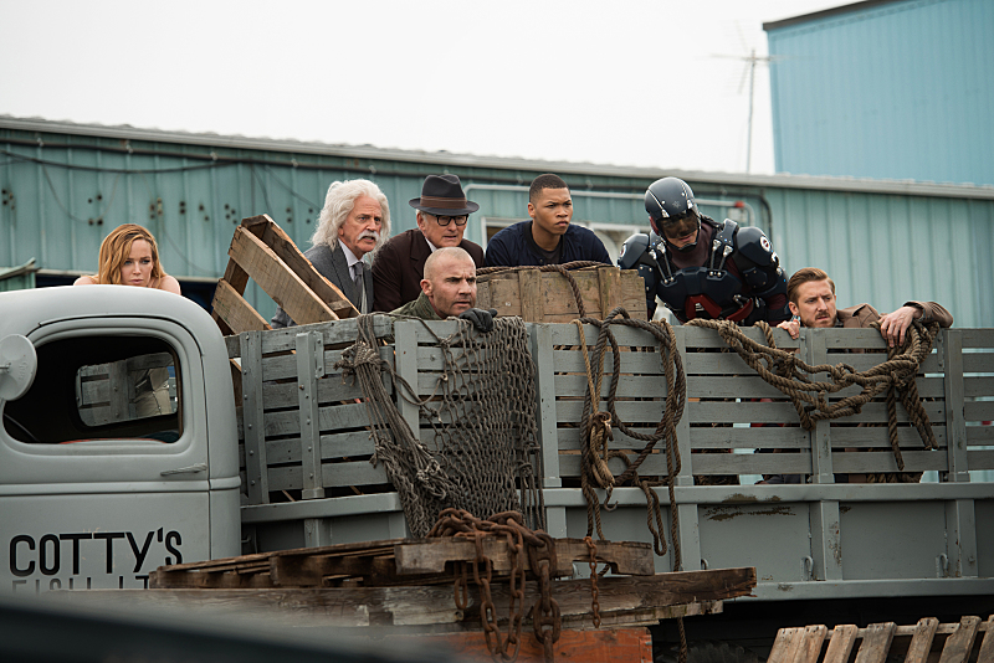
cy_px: 332
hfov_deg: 13.7
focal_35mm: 150
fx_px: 4143
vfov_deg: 9.2
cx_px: 497
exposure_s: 1/160
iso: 125
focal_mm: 150
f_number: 5.6
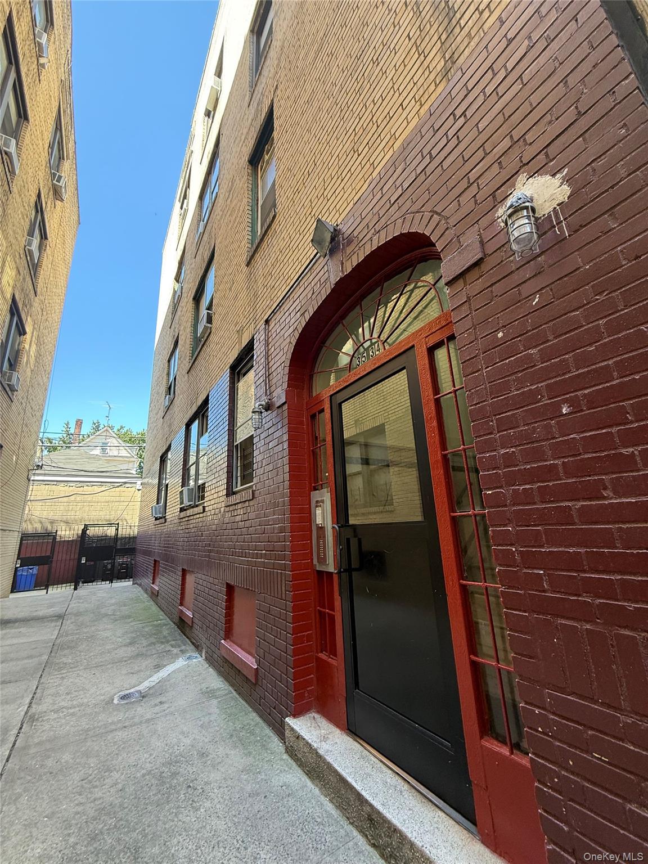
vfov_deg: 102.1
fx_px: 349
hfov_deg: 85.7
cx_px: 324
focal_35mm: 14
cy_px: 432
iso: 160
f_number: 2.2
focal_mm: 2.22
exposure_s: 1/99
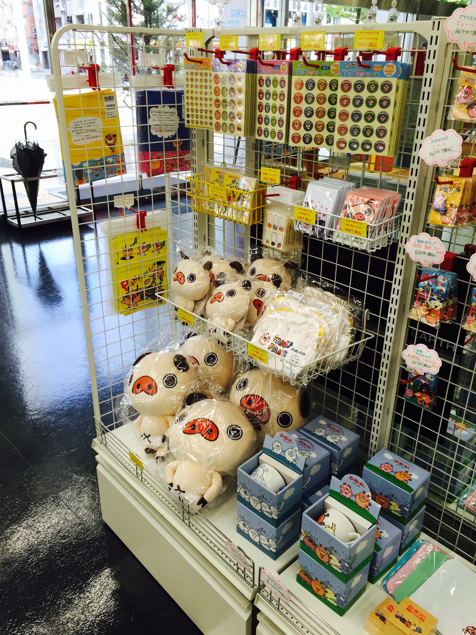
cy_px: 318
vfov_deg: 61.7
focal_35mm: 29
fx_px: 532
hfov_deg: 48.2
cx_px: 238
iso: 50
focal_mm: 4.15
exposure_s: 1/120
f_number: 2.2
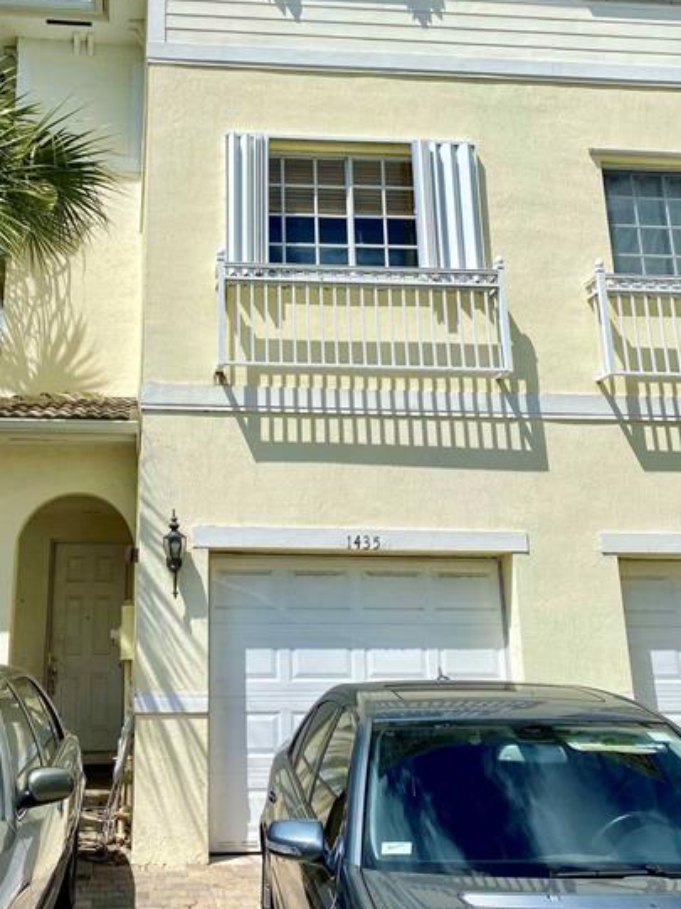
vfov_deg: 49.7
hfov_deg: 38.1
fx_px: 971
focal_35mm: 37
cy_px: 352
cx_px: 215
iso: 32
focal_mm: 4.25
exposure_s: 1/6061
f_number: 1.8
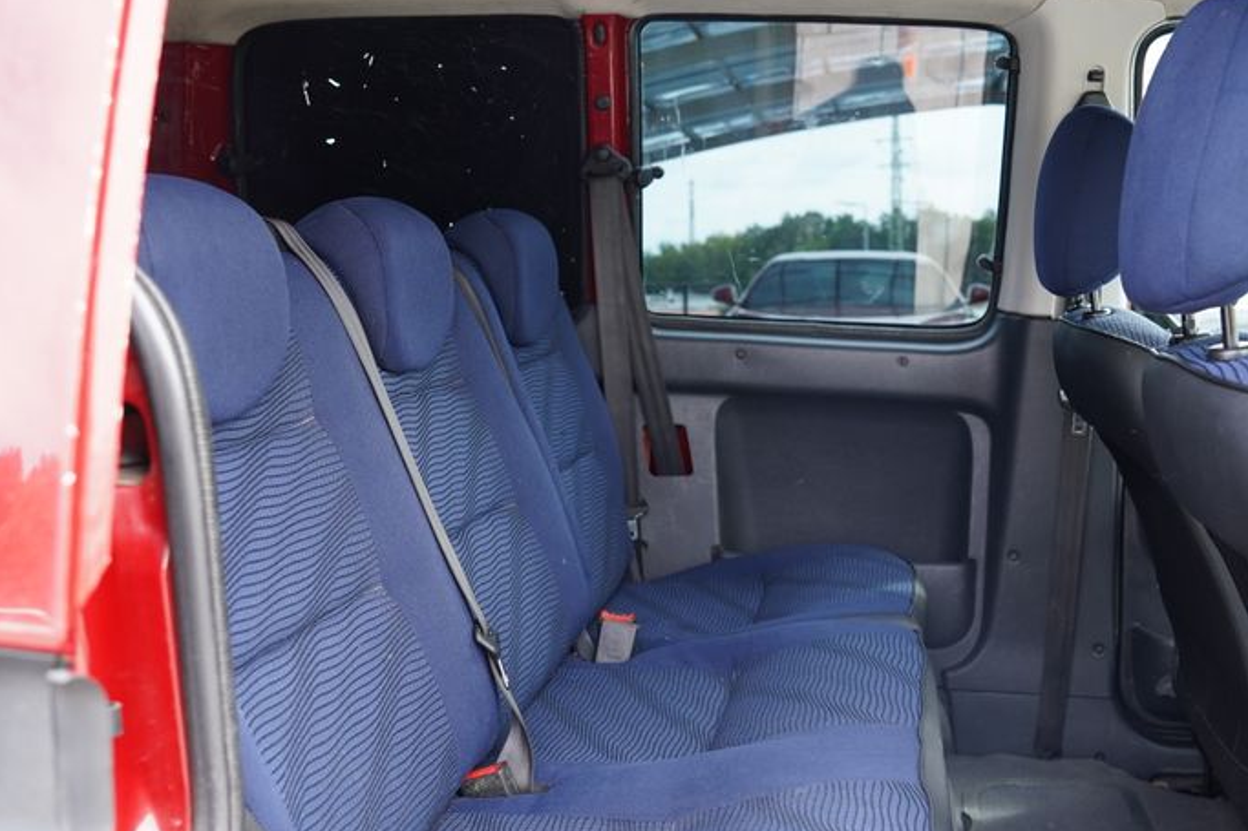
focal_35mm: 36
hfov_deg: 52.9
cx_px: 724
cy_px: 525
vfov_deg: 36.6
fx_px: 1248
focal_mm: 24
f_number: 4
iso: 400
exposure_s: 1/160
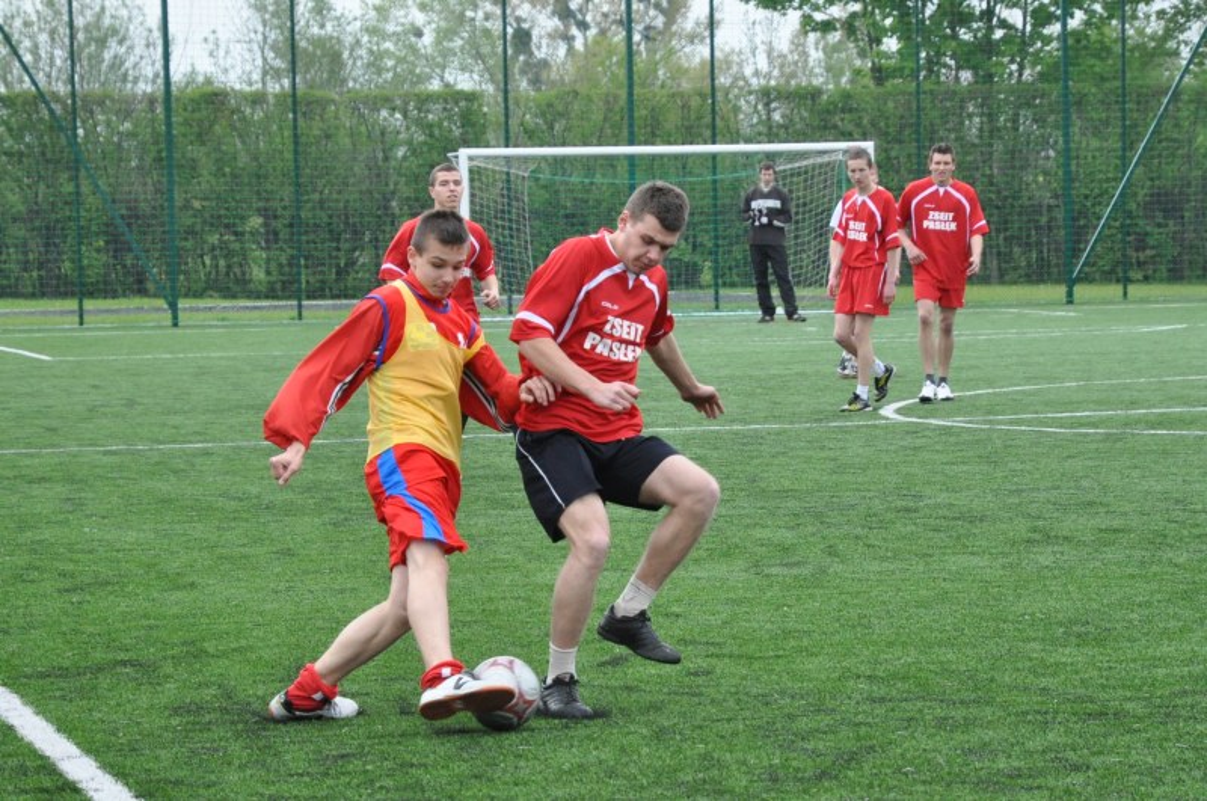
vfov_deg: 13.0
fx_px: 3515
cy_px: 400
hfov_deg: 19.5
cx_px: 604
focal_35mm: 105
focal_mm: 70
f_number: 5.6
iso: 1250
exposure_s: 1/2000
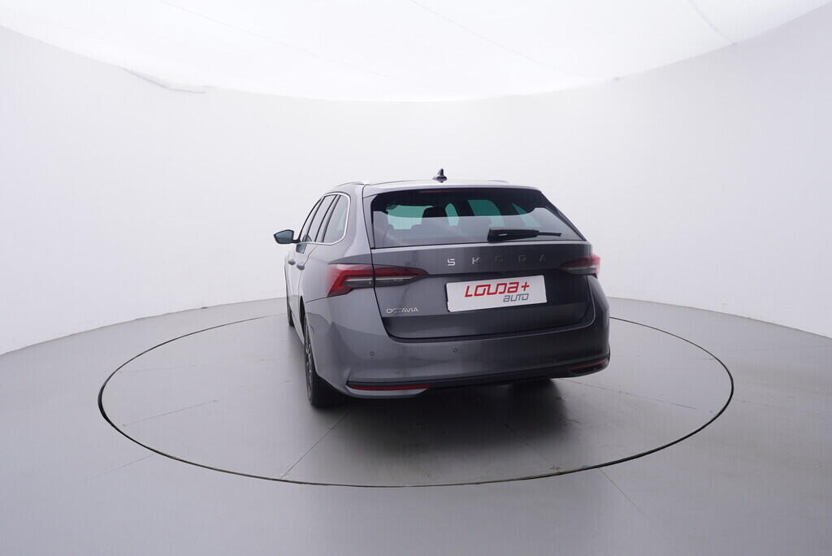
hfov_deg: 77.3
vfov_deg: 56.2
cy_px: 278
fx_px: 520
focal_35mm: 22
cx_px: 416
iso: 200
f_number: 5
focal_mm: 15
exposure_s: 1/80
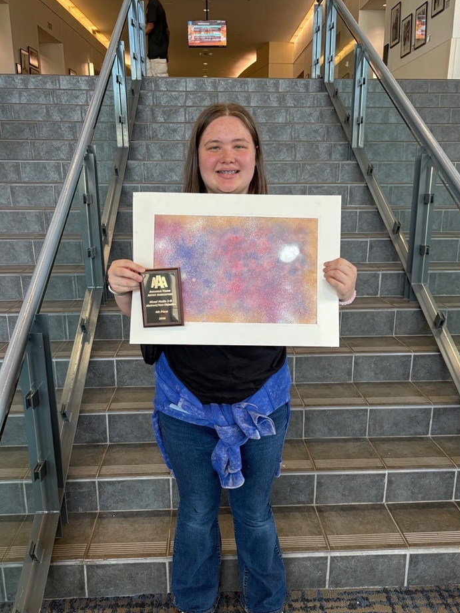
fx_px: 514
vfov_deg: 61.6
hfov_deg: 48.2
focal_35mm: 29
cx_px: 256
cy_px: 314
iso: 160
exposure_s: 1/60
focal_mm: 5.96
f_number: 1.6
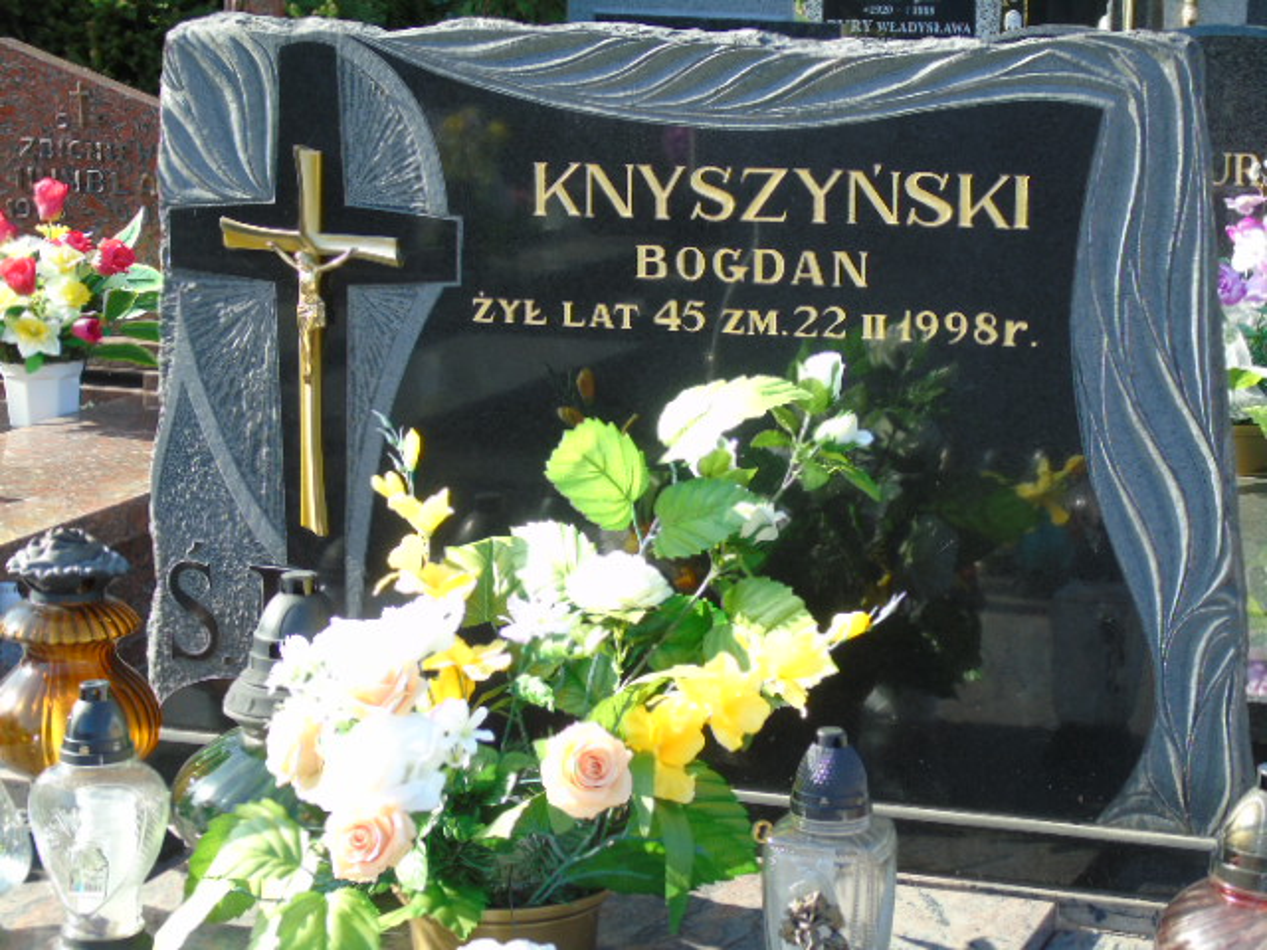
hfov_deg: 23.8
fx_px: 3001
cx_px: 634
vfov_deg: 18.0
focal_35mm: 82
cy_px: 475
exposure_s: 1/125
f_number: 4.1
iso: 80
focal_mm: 15
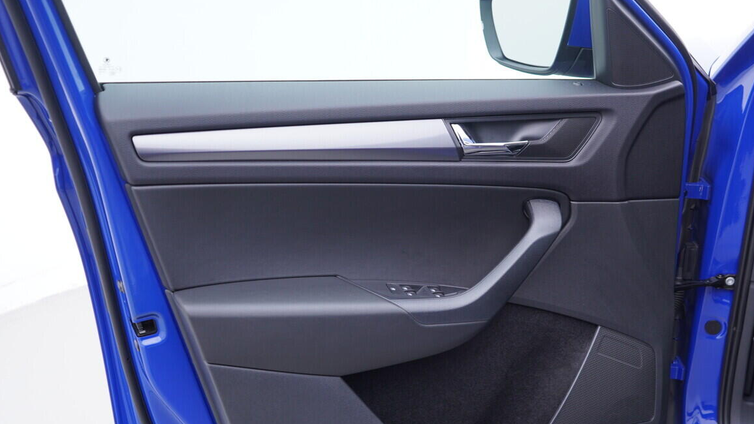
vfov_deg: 25.3
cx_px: 412
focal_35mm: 47
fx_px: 940
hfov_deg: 43.7
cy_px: 285
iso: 125
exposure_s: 1/40
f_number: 2.8
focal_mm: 24
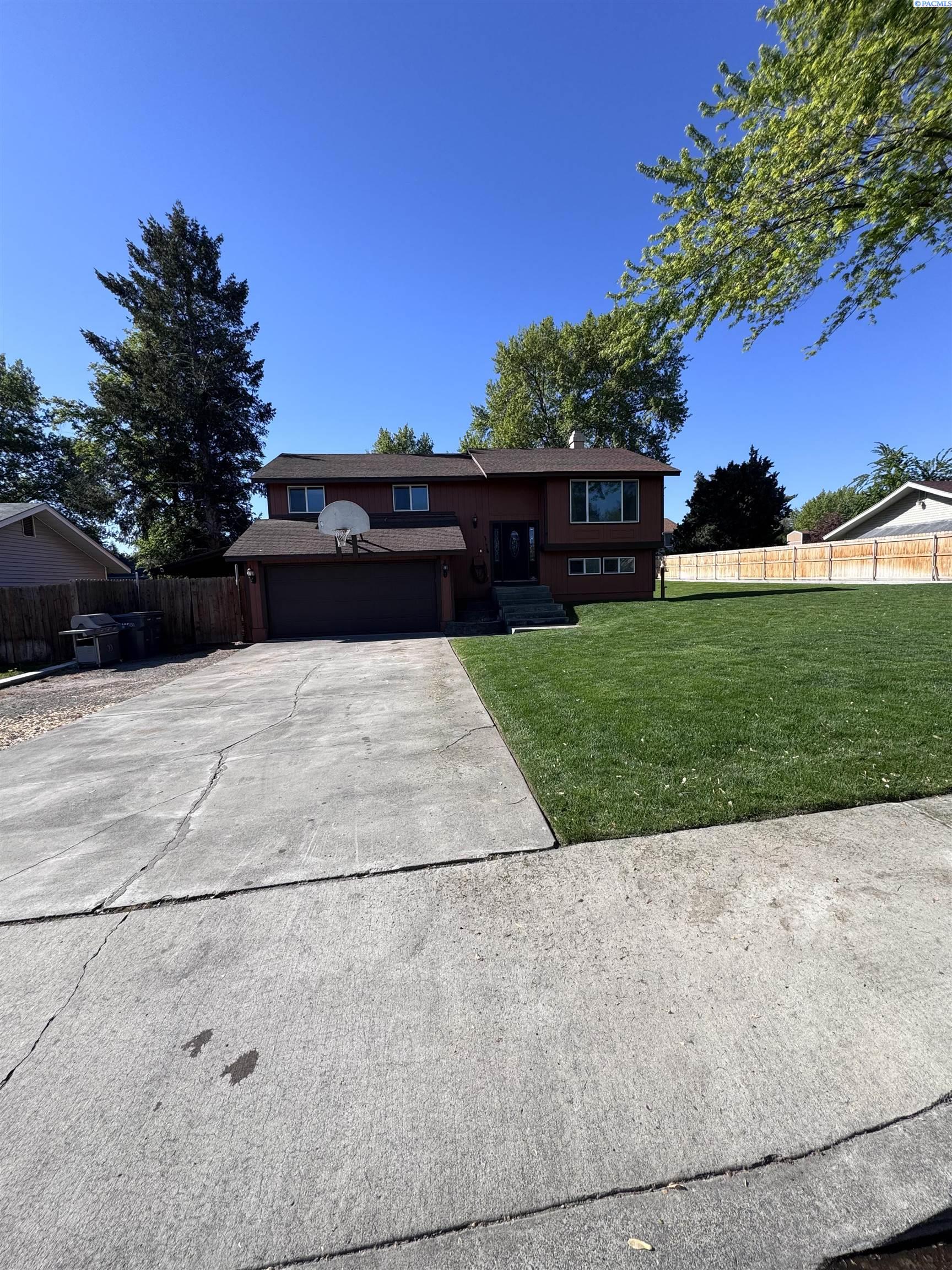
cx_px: 476
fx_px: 513
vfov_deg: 102.1
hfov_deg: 85.7
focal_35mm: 14
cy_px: 635
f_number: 2.2
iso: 50
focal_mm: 2.22
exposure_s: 1/1346
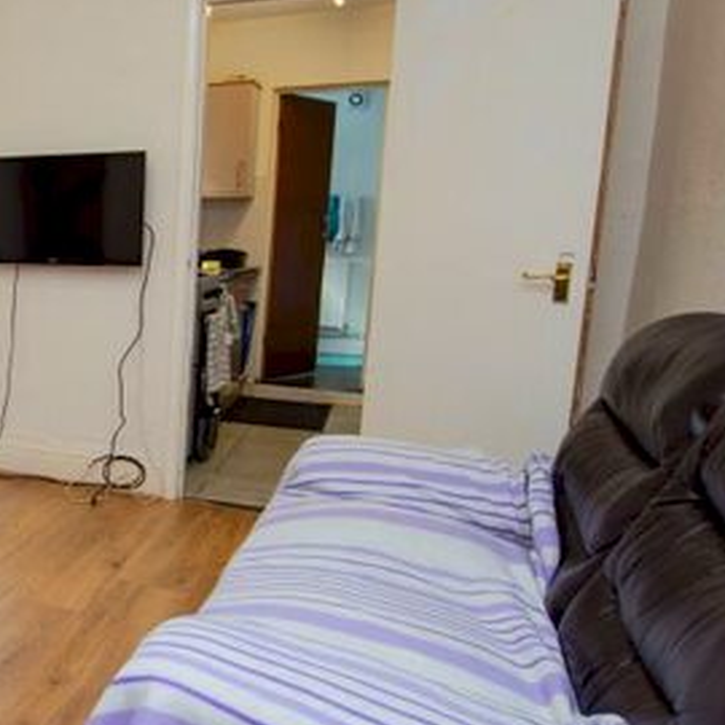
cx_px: -51
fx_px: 782
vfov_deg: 49.7
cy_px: 345
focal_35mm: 33
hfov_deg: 41.0
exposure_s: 1/125
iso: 400
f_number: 4
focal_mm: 10
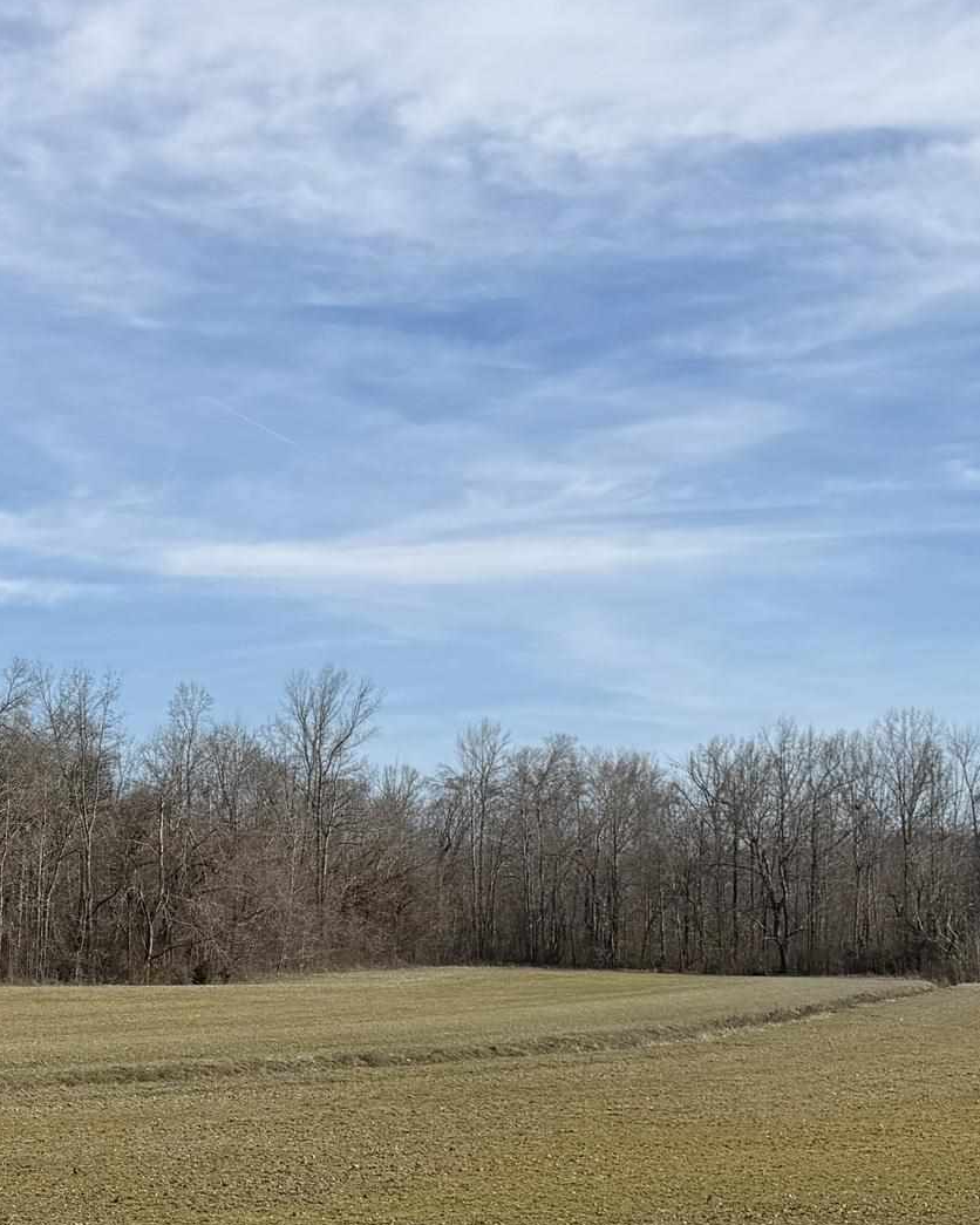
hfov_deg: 22.3
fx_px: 2320
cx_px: -132
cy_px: 761
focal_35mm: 64
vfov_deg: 29.5
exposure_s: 1/7353
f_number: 1.78
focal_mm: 6.76
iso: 80
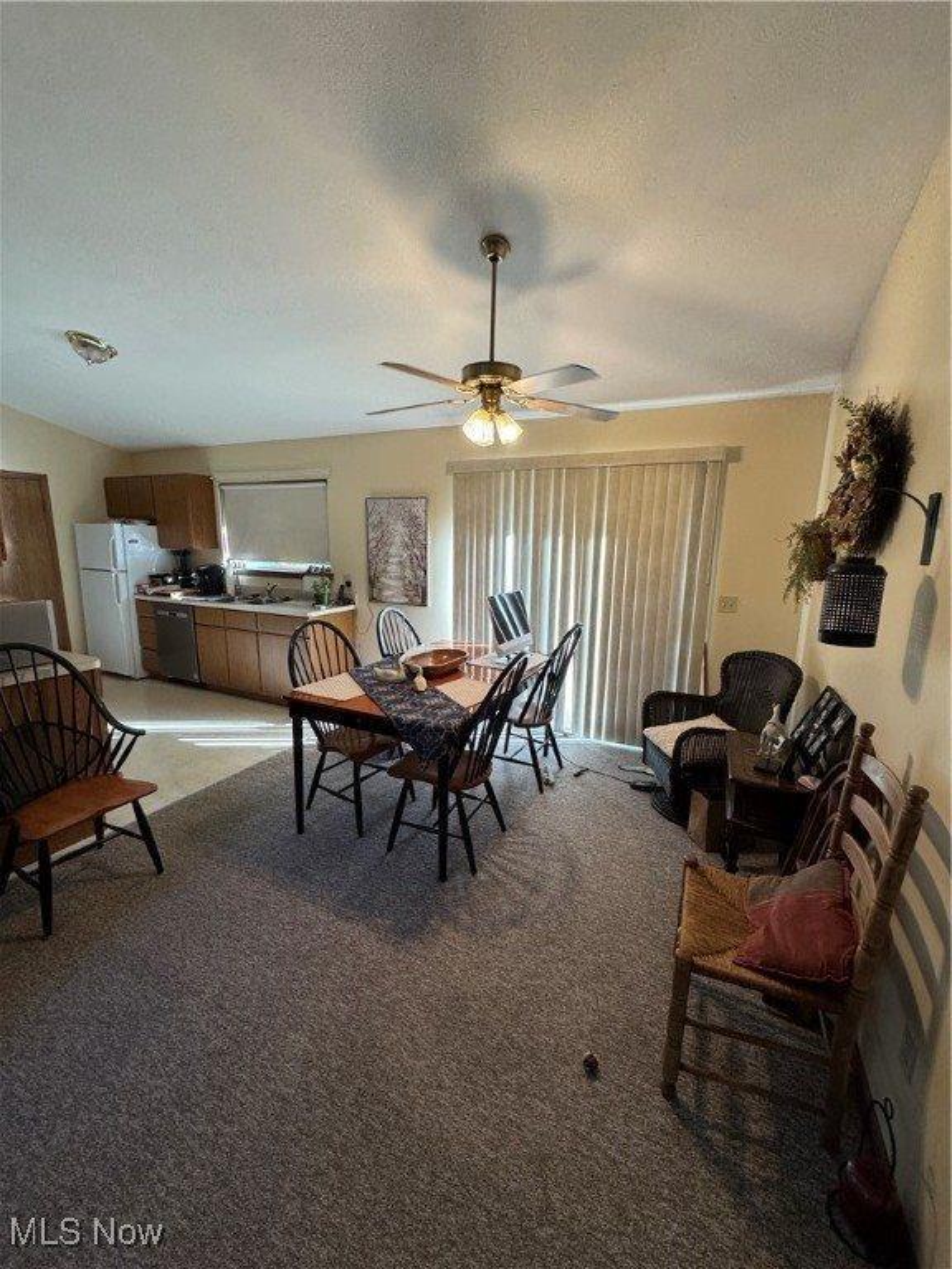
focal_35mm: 14
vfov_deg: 102.1
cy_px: 634
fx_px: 513
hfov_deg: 85.7
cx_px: 476
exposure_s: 1/120
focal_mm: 2.22
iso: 320
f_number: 2.2
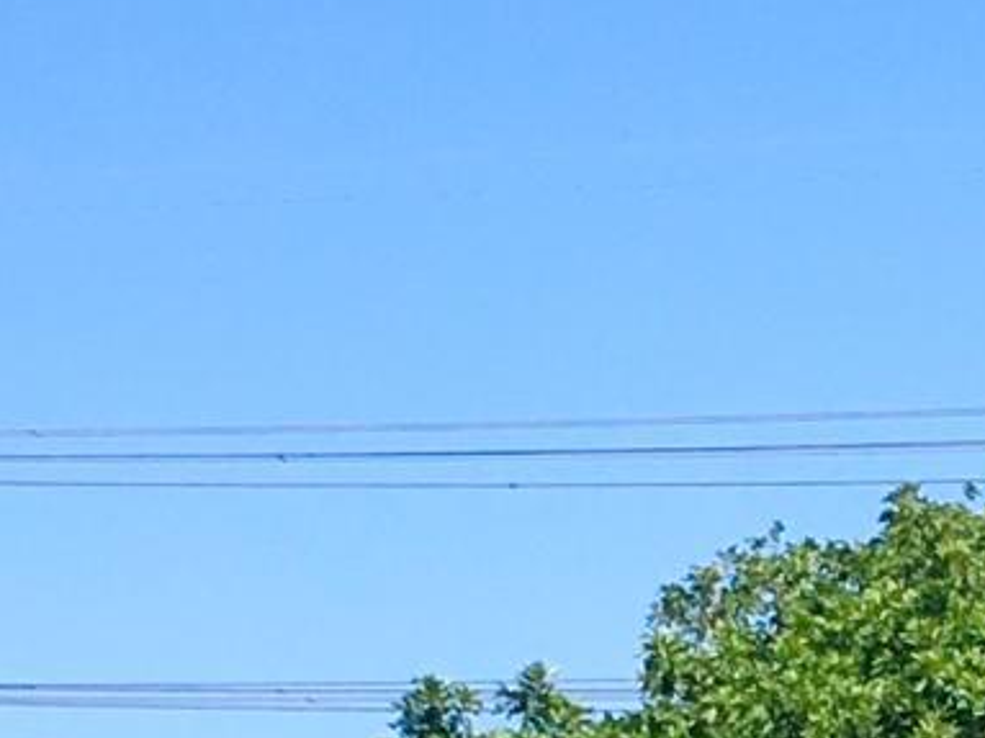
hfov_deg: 8.6
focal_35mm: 227
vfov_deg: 6.4
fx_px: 6457
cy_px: 1329
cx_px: 1384
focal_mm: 4.15
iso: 25
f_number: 2.2
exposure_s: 1/1425
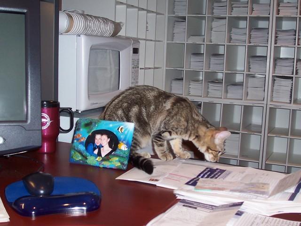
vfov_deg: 31.5
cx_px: 150
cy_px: 113
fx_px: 400
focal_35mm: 46
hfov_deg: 41.2
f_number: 3
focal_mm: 7
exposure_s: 1/60
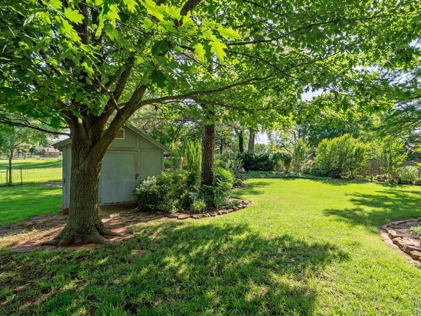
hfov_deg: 87.6
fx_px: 219
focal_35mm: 18
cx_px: 226
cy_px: 164
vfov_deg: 71.6
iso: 200
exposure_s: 1/250
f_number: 7.1
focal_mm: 16
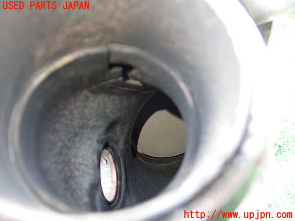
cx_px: 148
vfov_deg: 46.8
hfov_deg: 60.0
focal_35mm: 30
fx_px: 256
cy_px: 110
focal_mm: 5.4
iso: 320
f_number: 2.3
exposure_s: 1/30
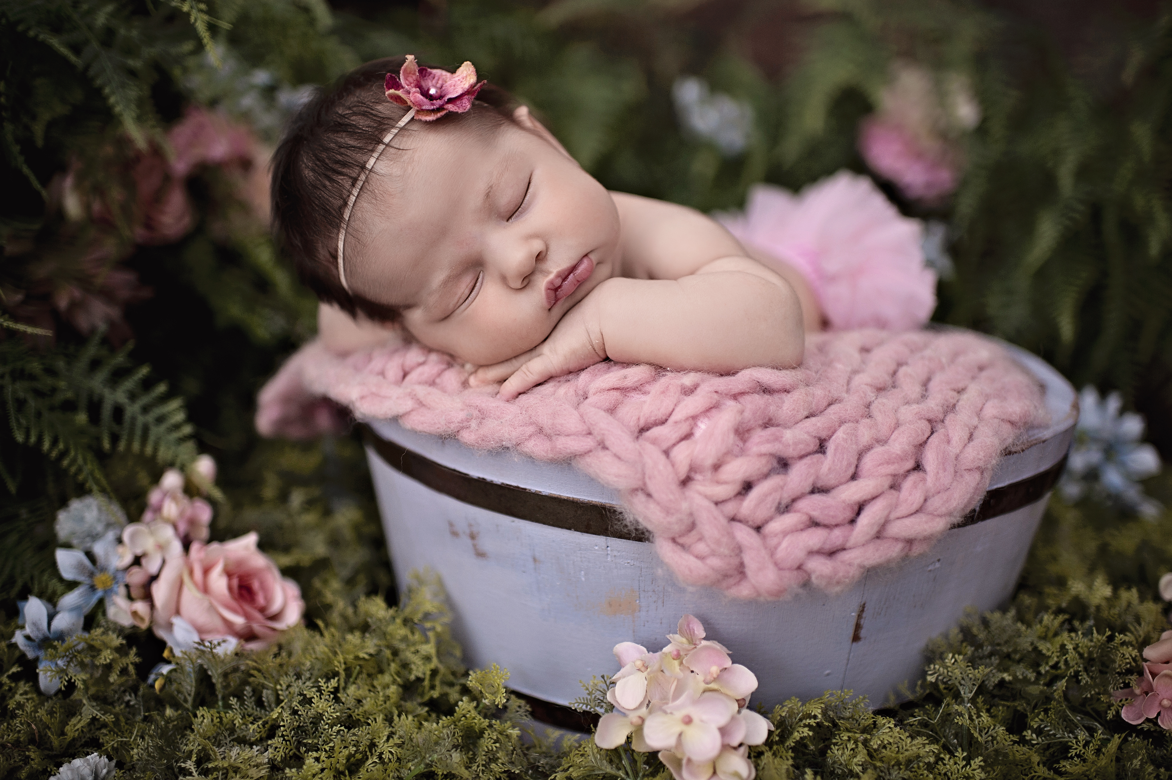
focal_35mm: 35
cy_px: 390
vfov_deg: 37.8
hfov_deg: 54.5
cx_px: 586
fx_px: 1139
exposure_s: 1/160
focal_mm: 35
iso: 200
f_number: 1.8
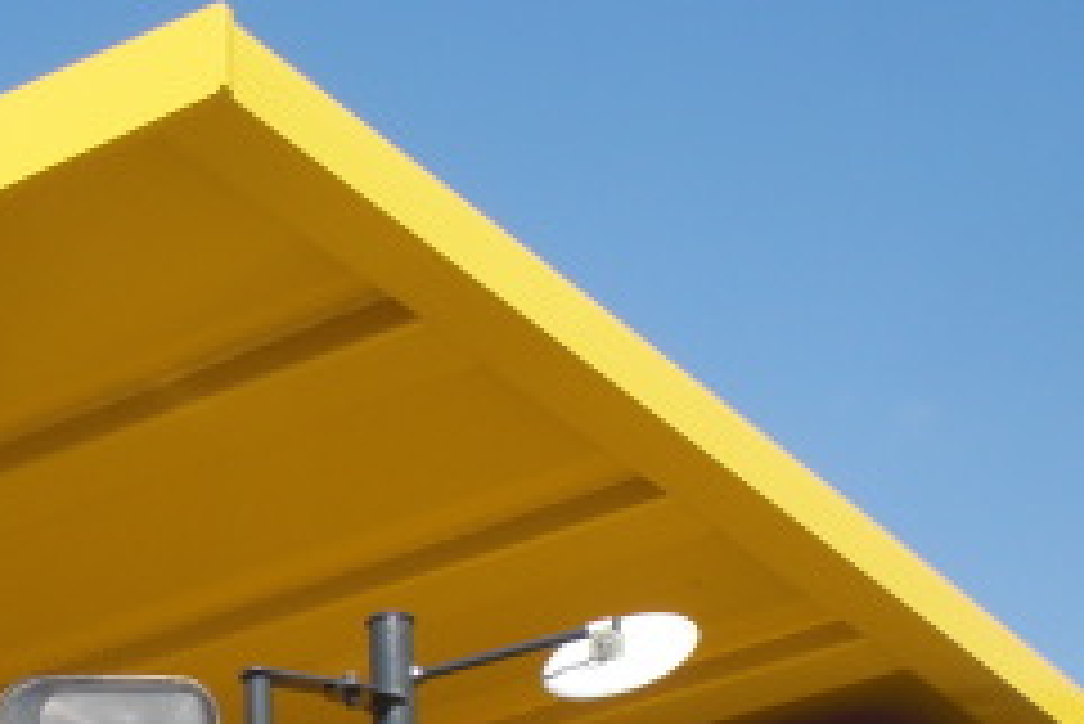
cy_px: 971
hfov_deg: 19.2
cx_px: 198
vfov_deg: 12.6
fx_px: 3163
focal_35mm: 105
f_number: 5.6
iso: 64
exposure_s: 1/250
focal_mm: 6.3
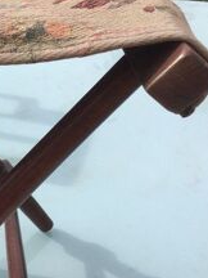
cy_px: 178
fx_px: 737
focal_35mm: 92
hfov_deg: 15.2
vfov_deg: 21.3
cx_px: -71
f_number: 2.4
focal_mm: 3.3
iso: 25
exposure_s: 1/936
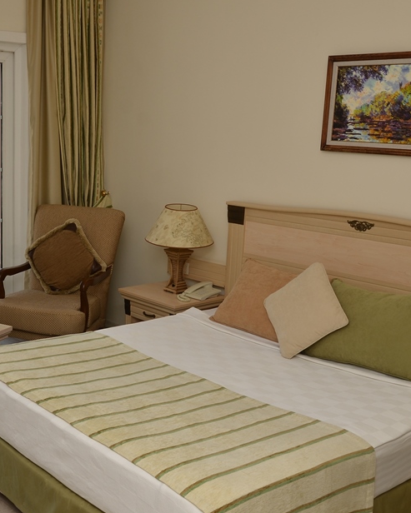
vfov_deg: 43.8
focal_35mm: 42
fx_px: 638
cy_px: 266
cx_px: 75
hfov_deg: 34.5
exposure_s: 1/125
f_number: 6.3
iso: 100
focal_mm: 18
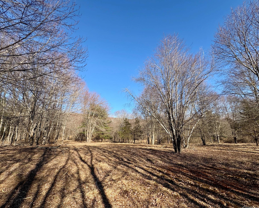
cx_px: 129
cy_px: 104
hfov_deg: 96.8
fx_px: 115
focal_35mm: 15
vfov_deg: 84.0
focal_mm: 2.22
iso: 50
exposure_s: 1/1178
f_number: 2.2
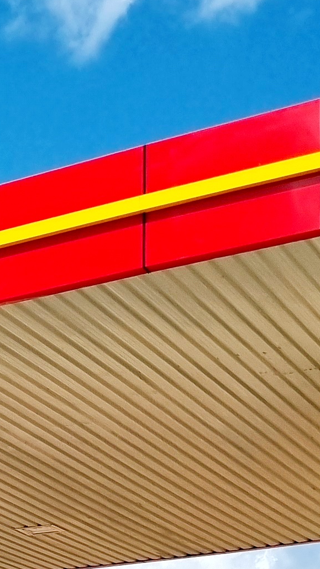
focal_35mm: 111
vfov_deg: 18.5
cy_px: 629
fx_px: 1674
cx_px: -57
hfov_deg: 10.7
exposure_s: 1/10000
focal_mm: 5.4
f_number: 1.8
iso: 50
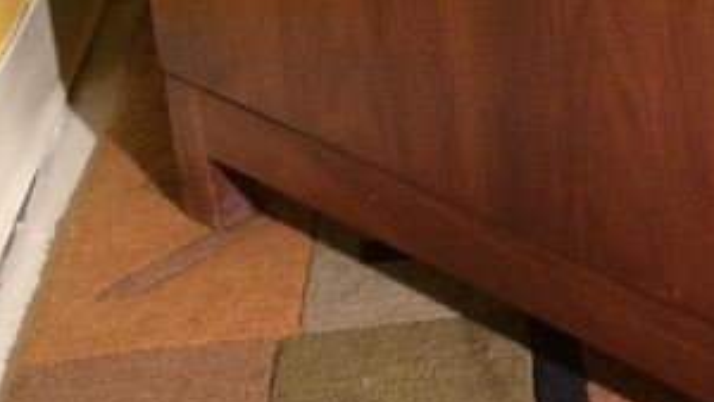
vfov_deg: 12.2
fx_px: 1856
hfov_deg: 20.6
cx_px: 821
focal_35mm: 98
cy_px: 1
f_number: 2.2
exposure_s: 1/30
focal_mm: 4.12
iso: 160
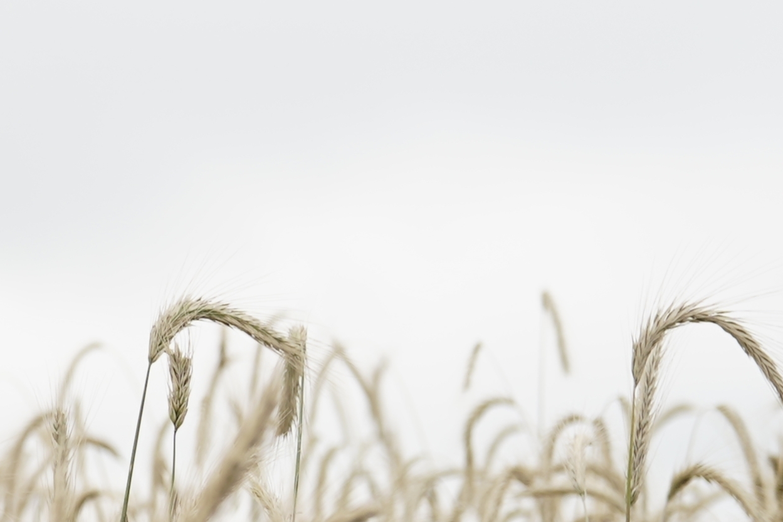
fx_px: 5198
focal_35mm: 239
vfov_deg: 5.8
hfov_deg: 8.1
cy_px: 212
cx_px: -938
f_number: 2.2
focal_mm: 50
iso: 100
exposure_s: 1/1000
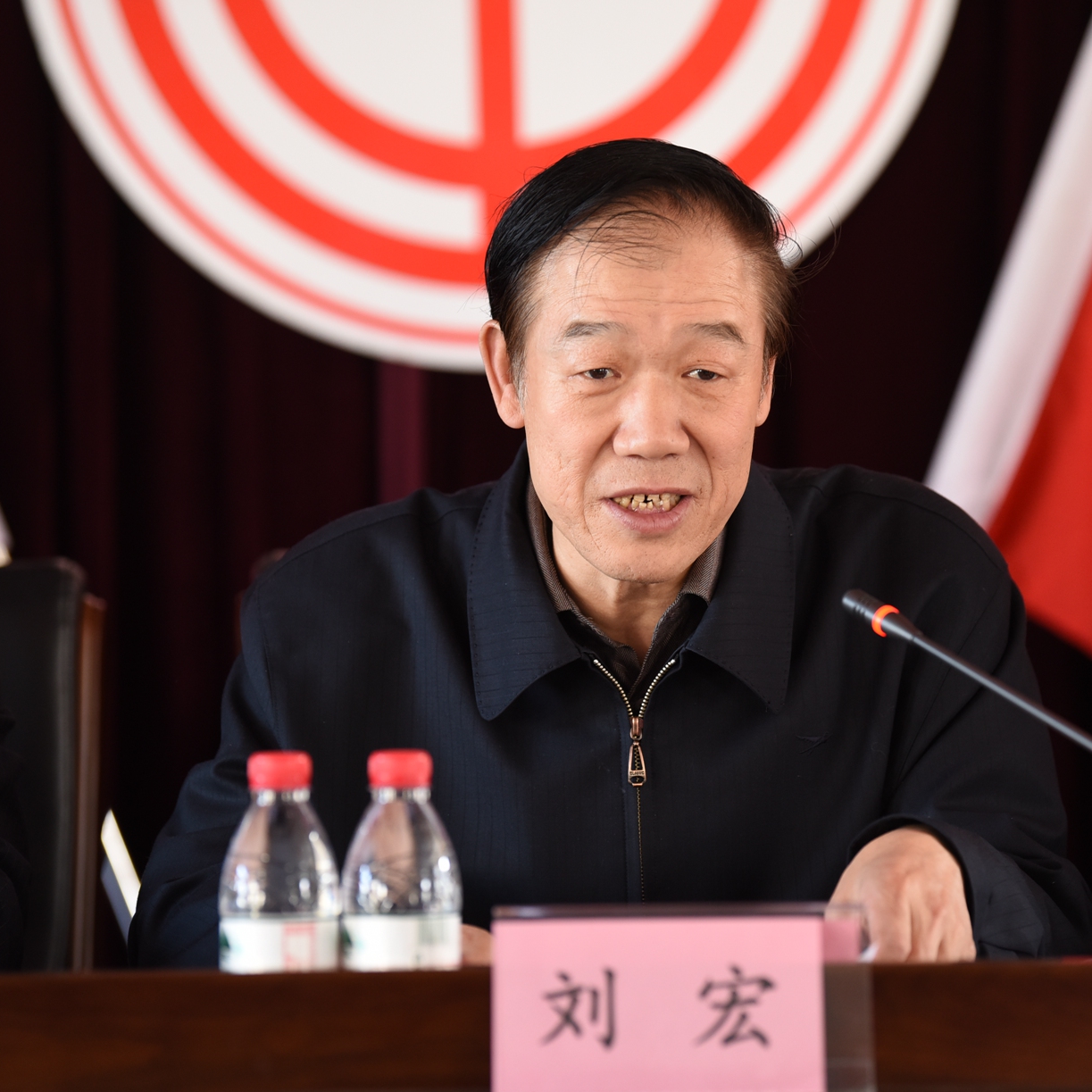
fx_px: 6389
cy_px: 545
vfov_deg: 9.8
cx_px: 644
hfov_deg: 9.8
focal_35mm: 179
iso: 800
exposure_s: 1/80
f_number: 2.8
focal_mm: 140
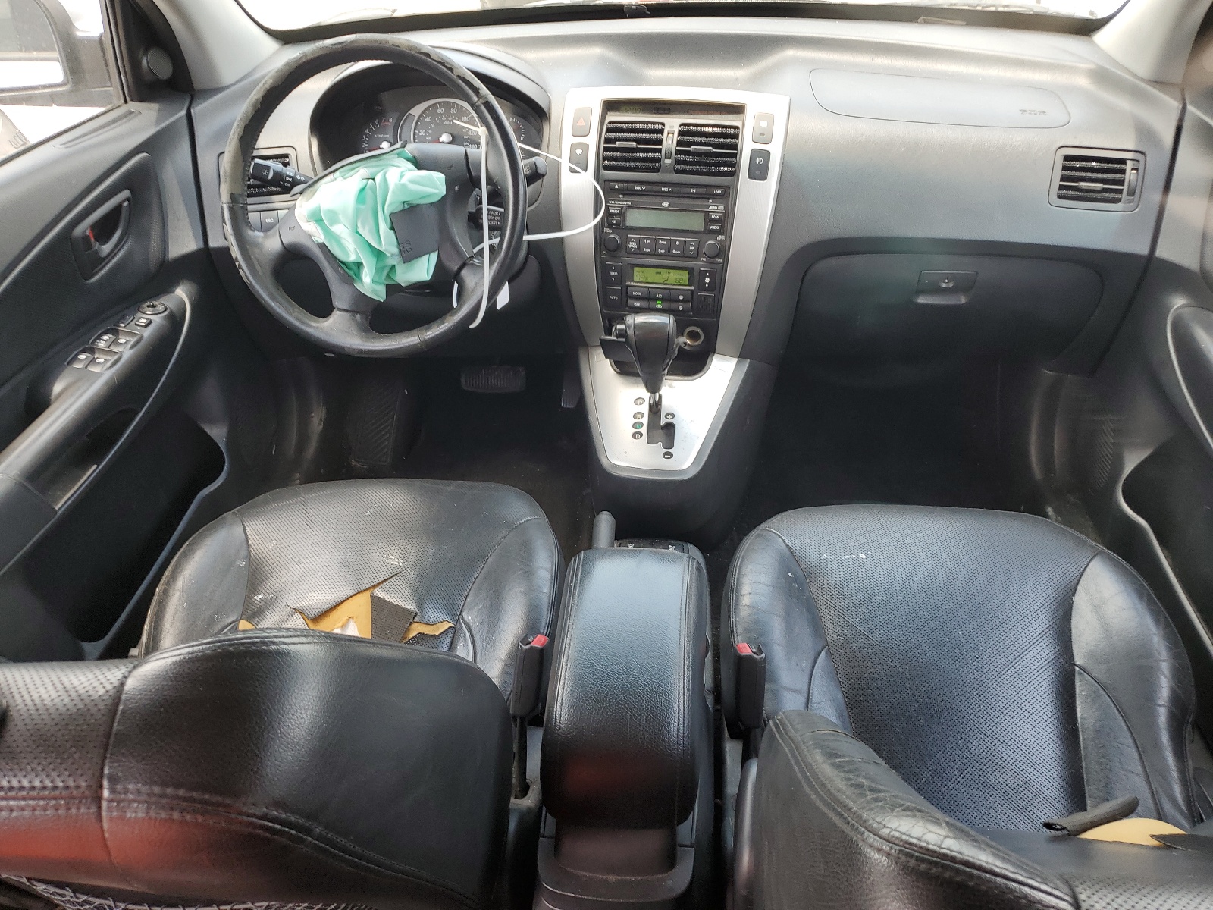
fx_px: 911
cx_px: 606
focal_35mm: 26
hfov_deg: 67.3
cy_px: 455
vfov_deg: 53.1
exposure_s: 1/172
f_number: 1.5
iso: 50
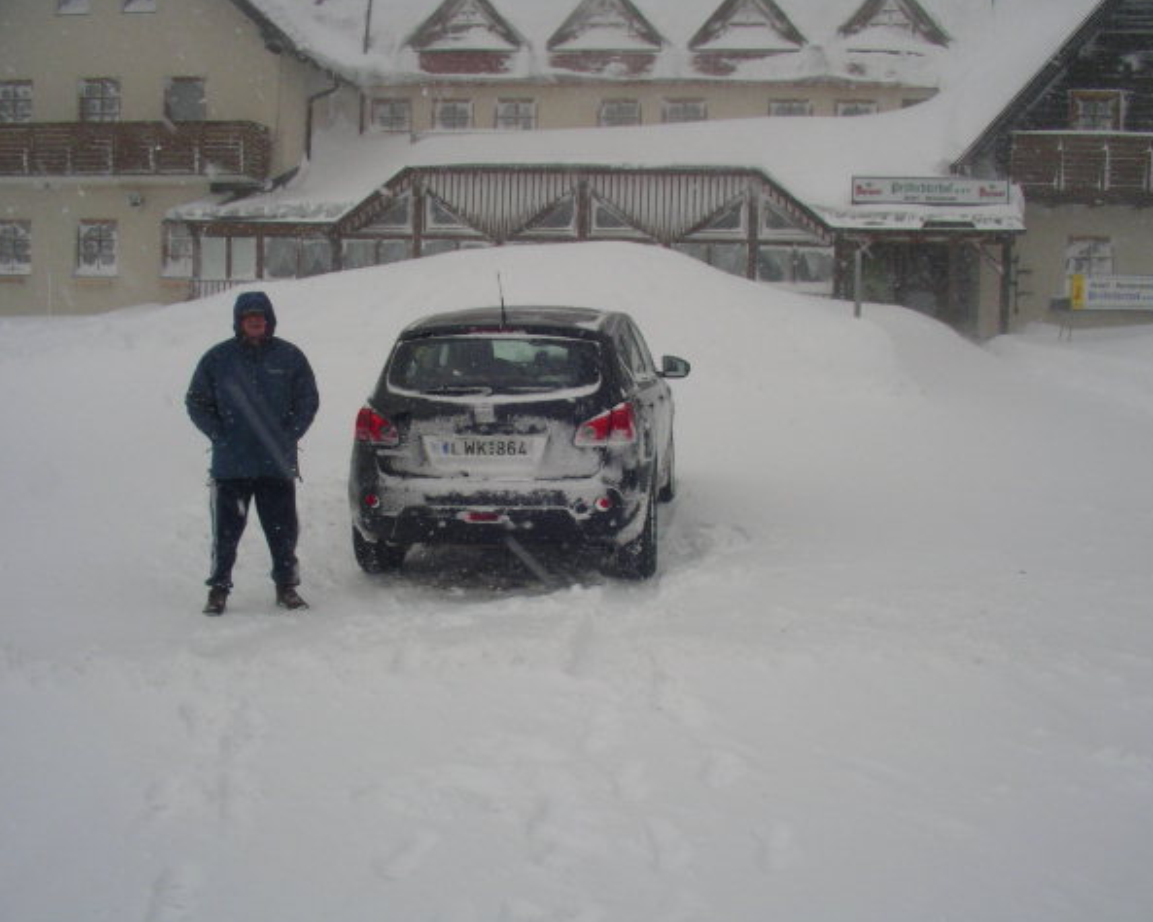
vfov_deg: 38.2
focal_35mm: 39
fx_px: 1330
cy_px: 461
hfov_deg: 46.8
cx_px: 607
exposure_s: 1/320
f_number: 2.8
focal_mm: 5.7
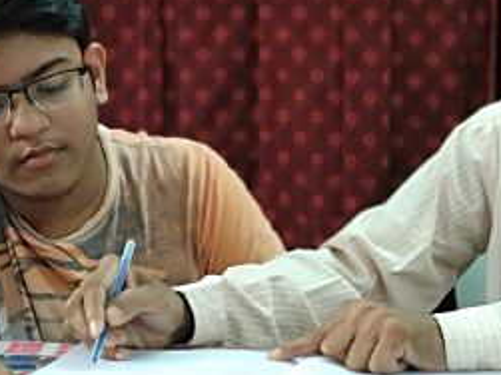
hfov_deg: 23.4
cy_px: 191
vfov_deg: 17.8
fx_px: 1201
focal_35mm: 83
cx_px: 339
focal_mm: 5.99
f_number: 2.6
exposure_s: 1/33
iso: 1600
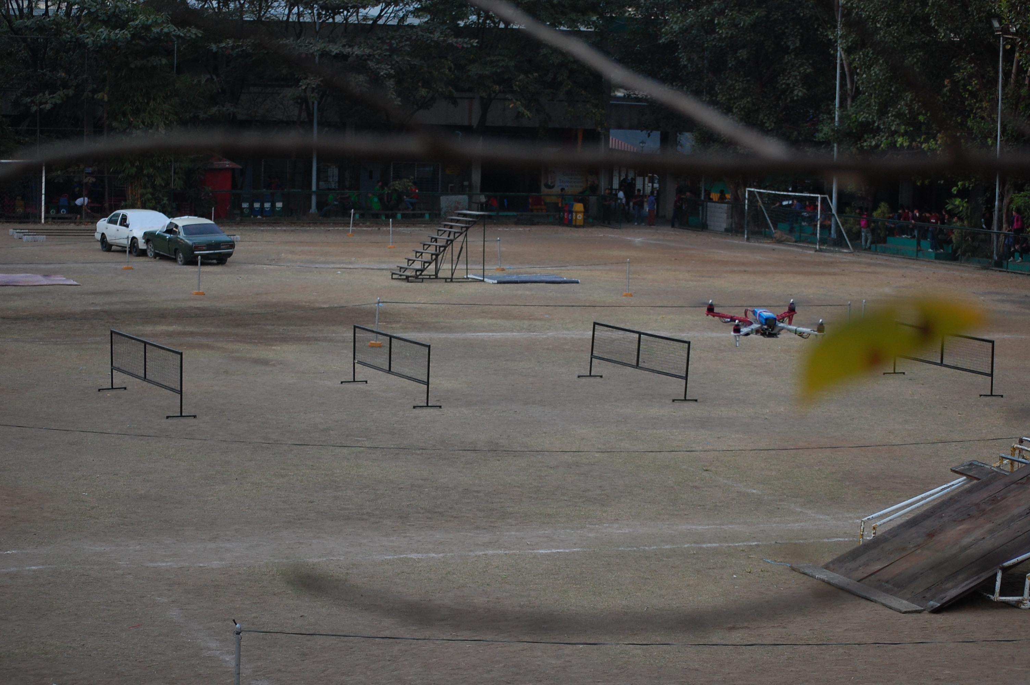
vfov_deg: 16.5
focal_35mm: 82
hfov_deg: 24.6
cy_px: 342
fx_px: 2358
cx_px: 515
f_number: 4.5
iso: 400
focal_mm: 55
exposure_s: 1/320
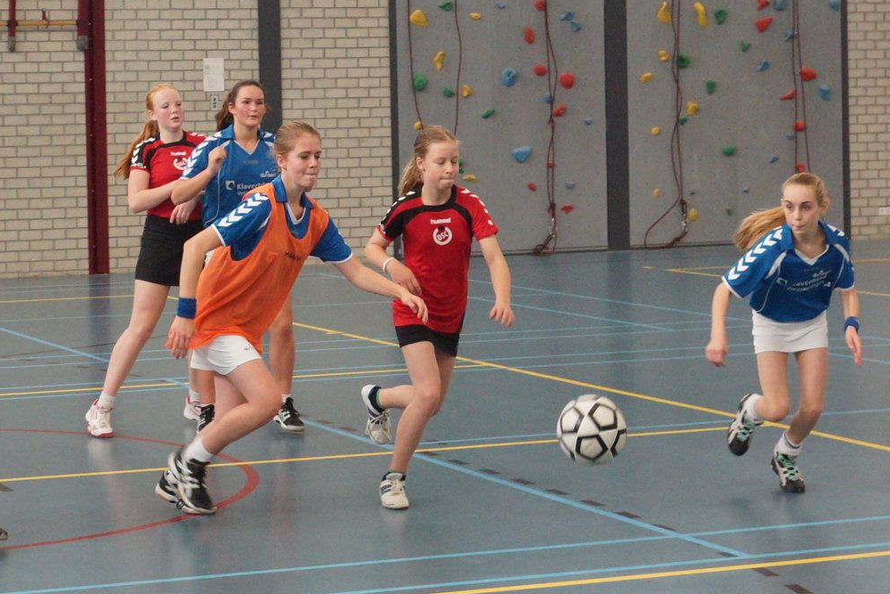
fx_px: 1063
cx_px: 451
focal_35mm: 43
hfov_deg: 45.4
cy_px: 299
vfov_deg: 31.2
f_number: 4
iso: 1600
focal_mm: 28
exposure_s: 1/250
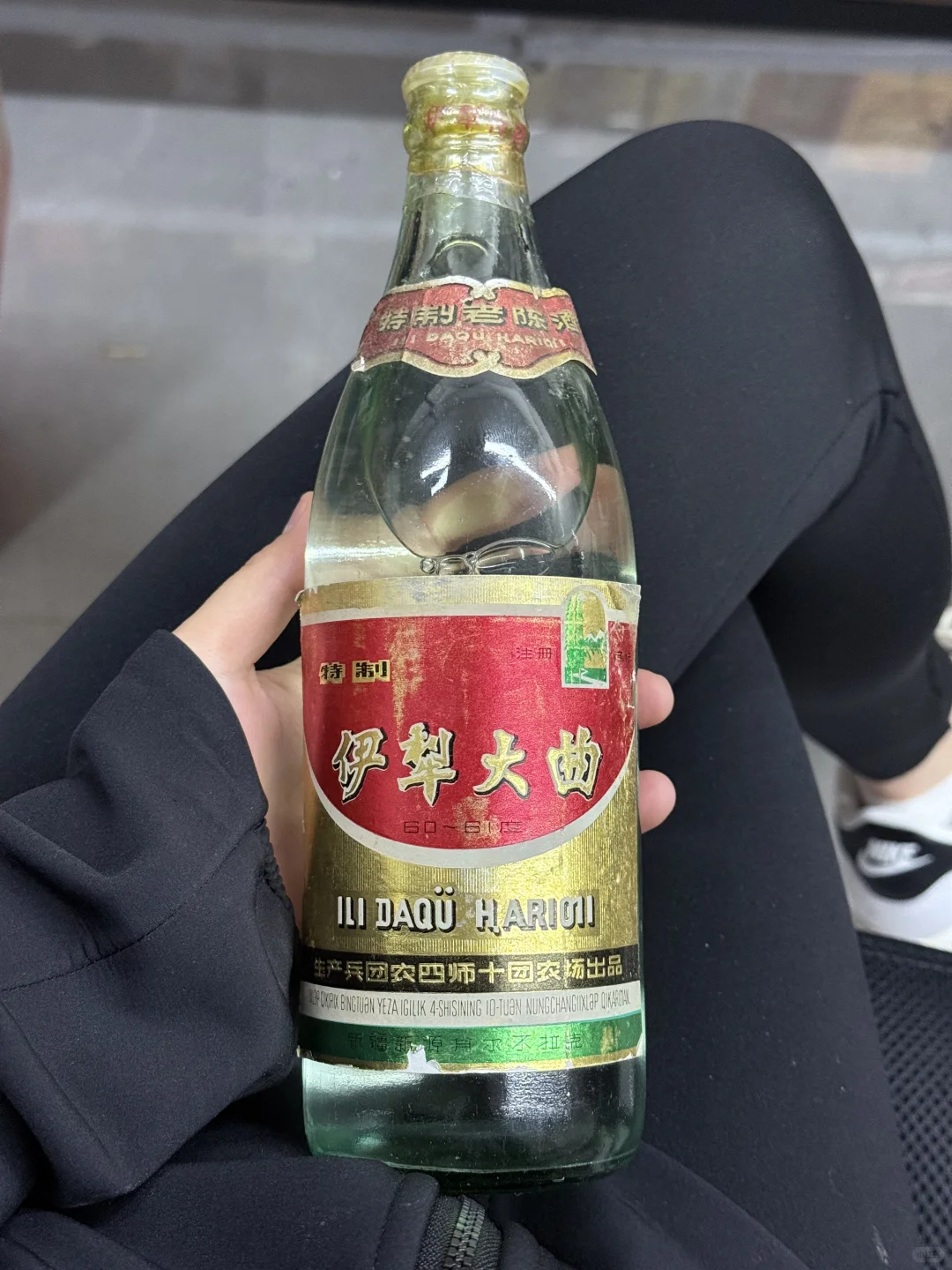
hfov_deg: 30.3
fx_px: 1760
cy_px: 635
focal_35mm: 48
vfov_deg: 39.7
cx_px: 476
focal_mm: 6.76
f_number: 1.78
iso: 400
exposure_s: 1/40
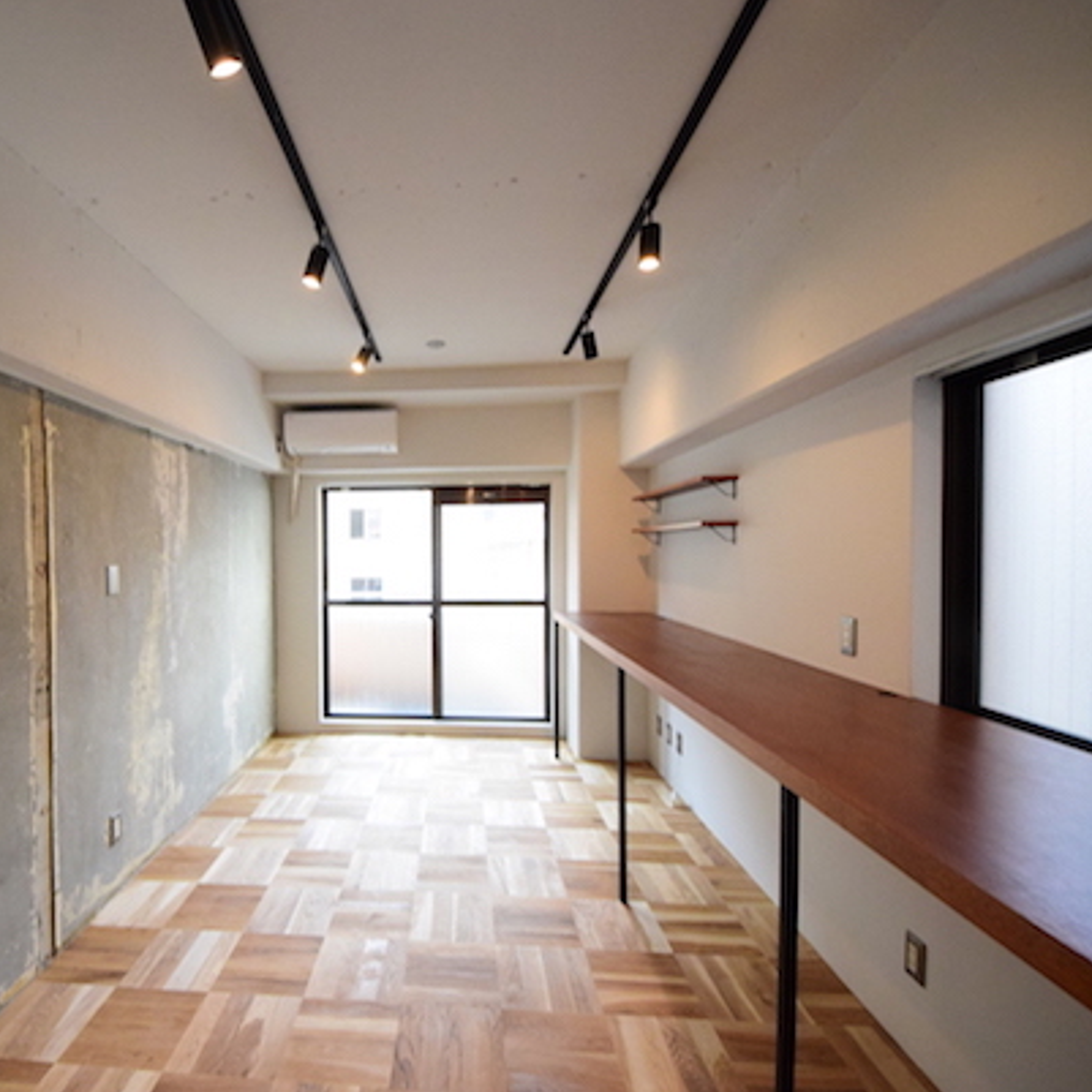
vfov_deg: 87.4
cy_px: 550
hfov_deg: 85.7
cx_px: 408
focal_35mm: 16
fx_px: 571
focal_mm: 8
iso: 3200
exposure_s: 1/160
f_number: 6.3
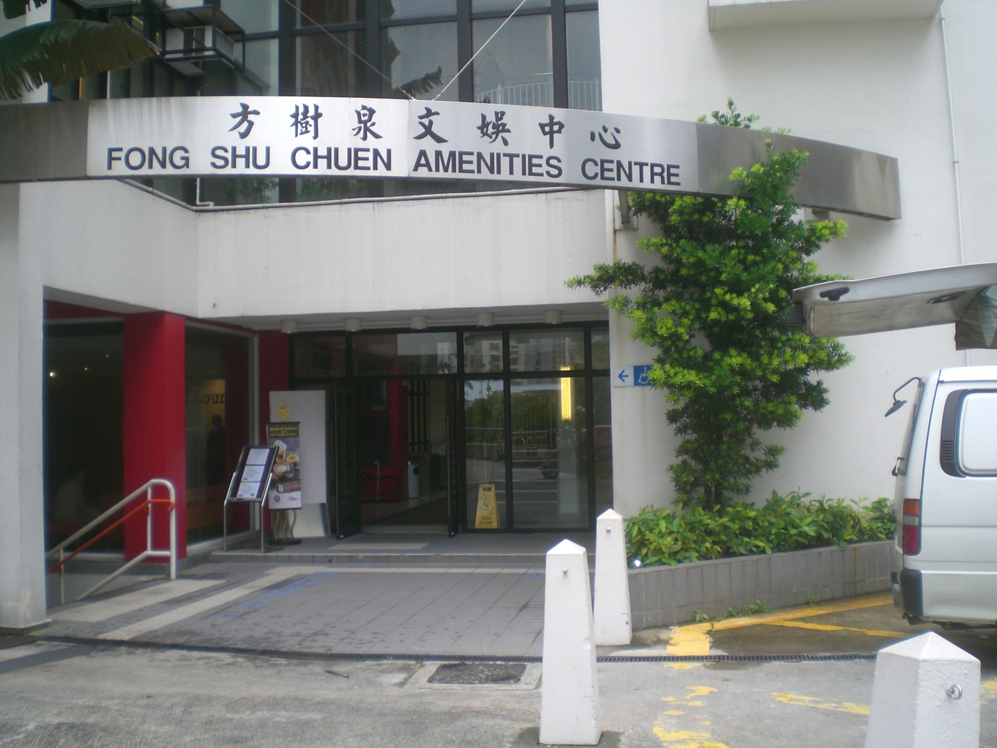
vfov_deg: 37.7
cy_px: 374
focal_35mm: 38
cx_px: 498
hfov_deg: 49.0
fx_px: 1094
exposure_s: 1/80
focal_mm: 6.3
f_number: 3.1
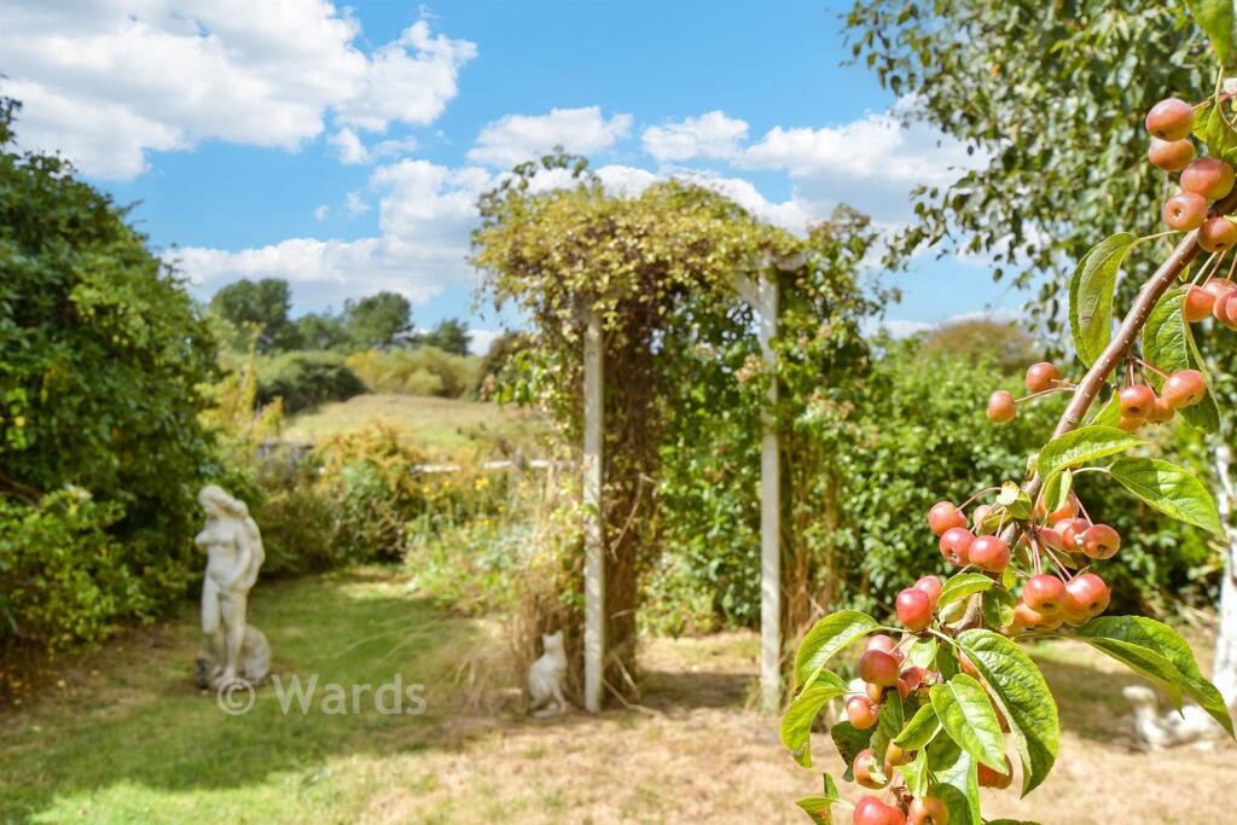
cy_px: 412
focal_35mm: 30
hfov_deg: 61.9
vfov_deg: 43.6
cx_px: 618
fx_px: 1031
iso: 160
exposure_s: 1/400
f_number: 6.3
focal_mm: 20
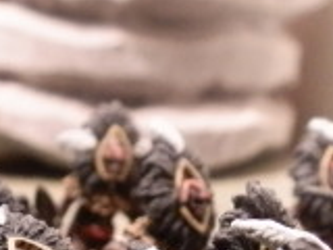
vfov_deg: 14.3
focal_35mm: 94
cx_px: 44
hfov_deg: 20.5
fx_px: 904
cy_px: 410
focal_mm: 5
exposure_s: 1/40
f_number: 3.1
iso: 400
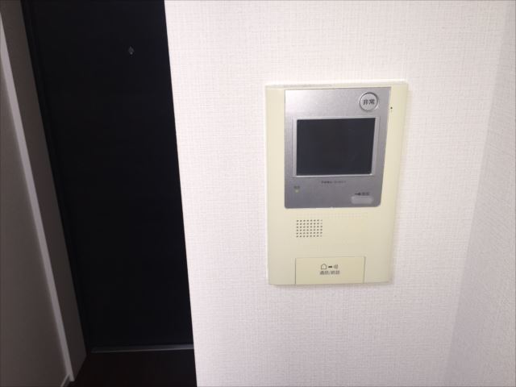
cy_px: 194
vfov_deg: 48.2
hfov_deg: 61.7
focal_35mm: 29
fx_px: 432
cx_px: 258
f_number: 2.2
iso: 32
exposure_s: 1/51
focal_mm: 4.15
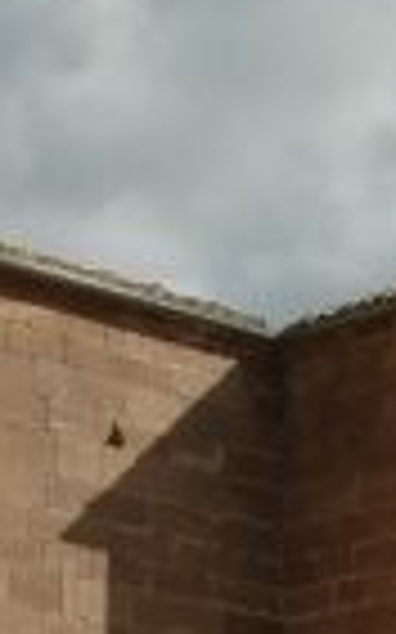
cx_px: 248
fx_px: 2697
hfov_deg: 8.4
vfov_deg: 13.4
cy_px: 481
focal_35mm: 156
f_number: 10
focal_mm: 18
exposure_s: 1/400
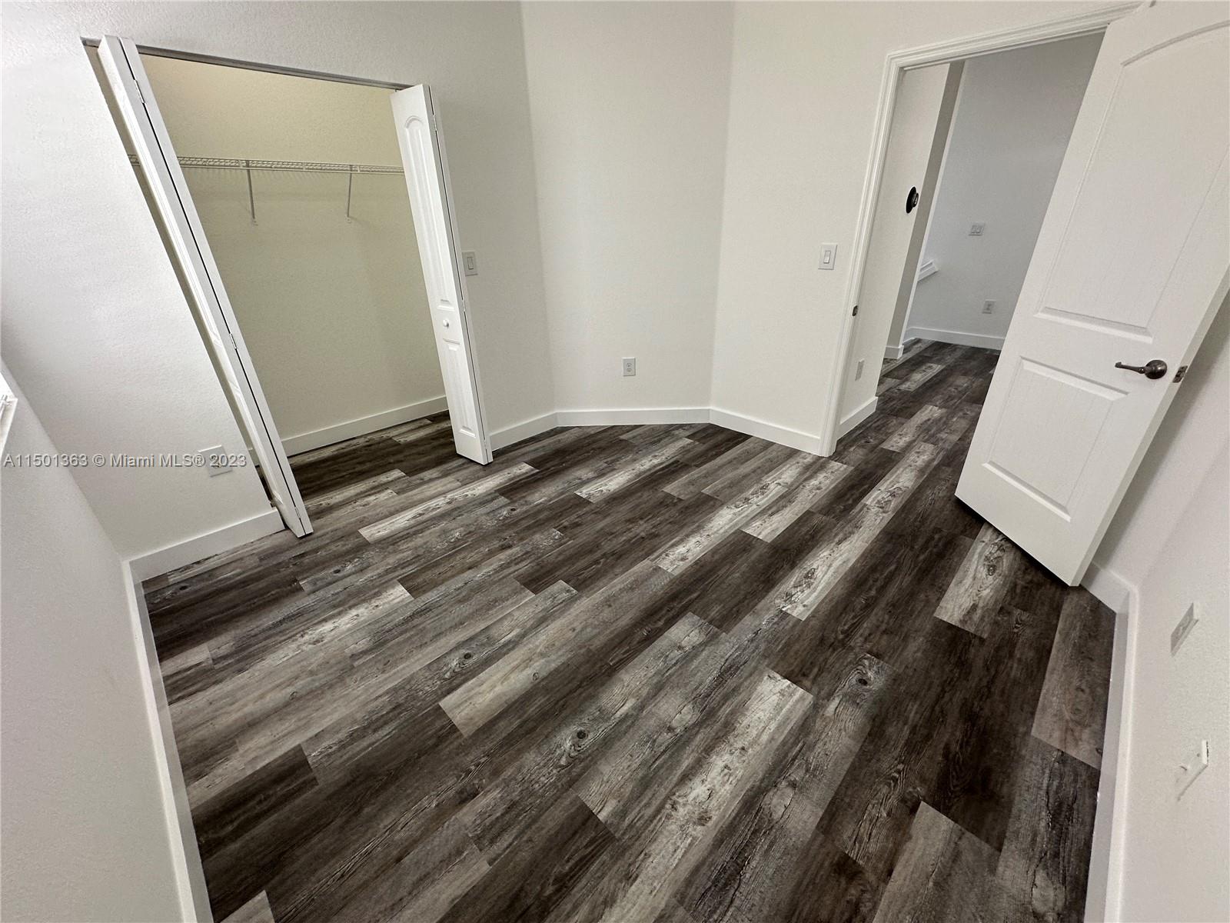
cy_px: 462
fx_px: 497
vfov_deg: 85.7
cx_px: 615
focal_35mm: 14
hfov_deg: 102.1
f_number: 2.2
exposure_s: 1/120
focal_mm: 2.22
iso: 125
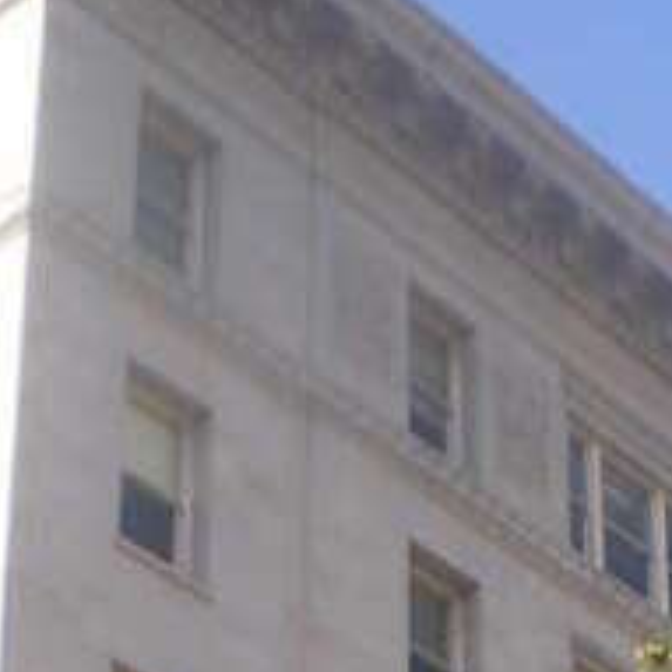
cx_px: 405
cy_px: 1165
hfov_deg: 13.1
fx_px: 2921
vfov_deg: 12.2
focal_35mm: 133
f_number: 4.6
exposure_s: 1/200
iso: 50
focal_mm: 6.3
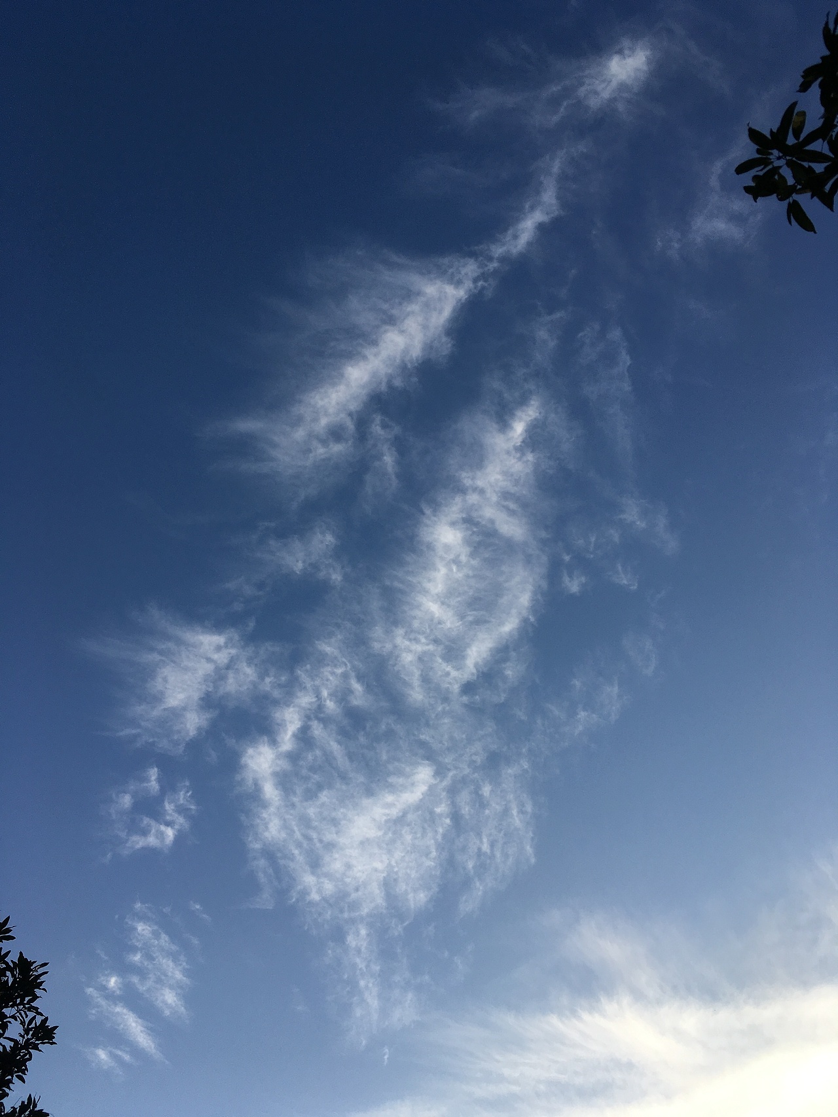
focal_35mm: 29
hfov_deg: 48.2
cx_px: 419
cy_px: 558
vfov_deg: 61.7
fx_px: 936
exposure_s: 1/712
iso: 25
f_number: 2.2
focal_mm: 4.15
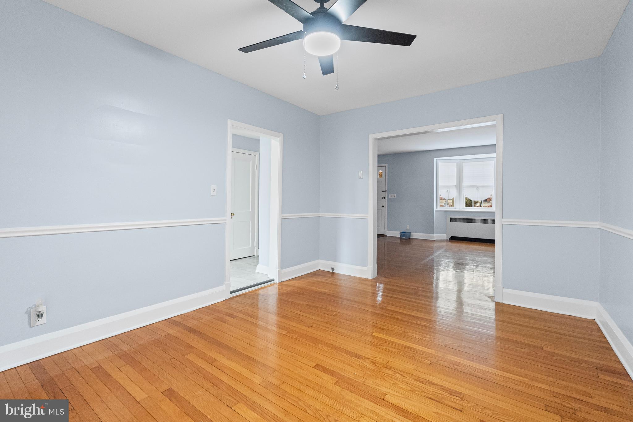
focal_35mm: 16
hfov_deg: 96.8
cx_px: 316
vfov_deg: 73.7
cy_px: 211
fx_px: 281
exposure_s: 1/25
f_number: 7.1
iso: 3200
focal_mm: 16
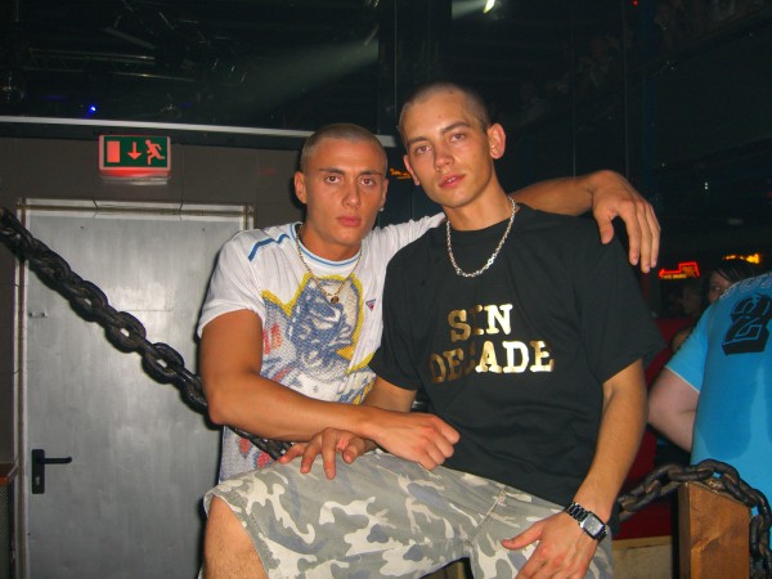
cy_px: 290
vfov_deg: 37.7
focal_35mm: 38
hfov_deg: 49.0
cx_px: 386
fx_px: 847
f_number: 2.8
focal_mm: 7.9
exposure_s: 1/60
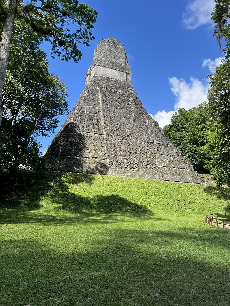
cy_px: 153
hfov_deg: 53.1
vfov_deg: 67.3
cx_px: 115
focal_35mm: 26
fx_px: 230
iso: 50
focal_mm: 5.7
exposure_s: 1/1468
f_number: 1.5
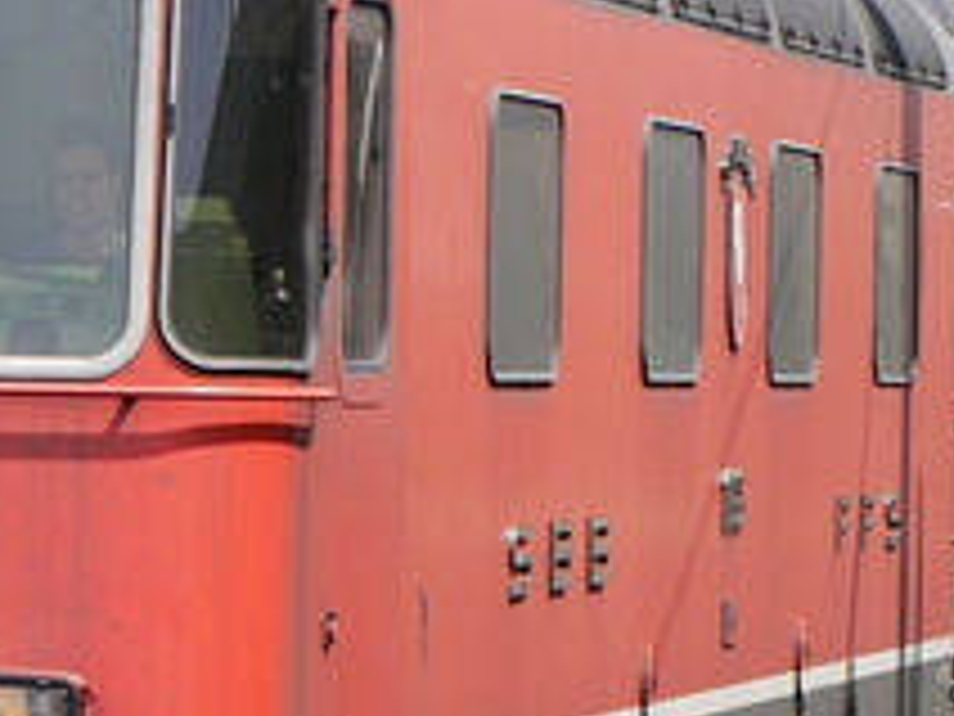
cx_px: -292
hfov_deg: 4.7
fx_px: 11520
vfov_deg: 3.6
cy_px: 437
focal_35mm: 418
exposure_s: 1/250
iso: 160
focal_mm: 37
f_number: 8
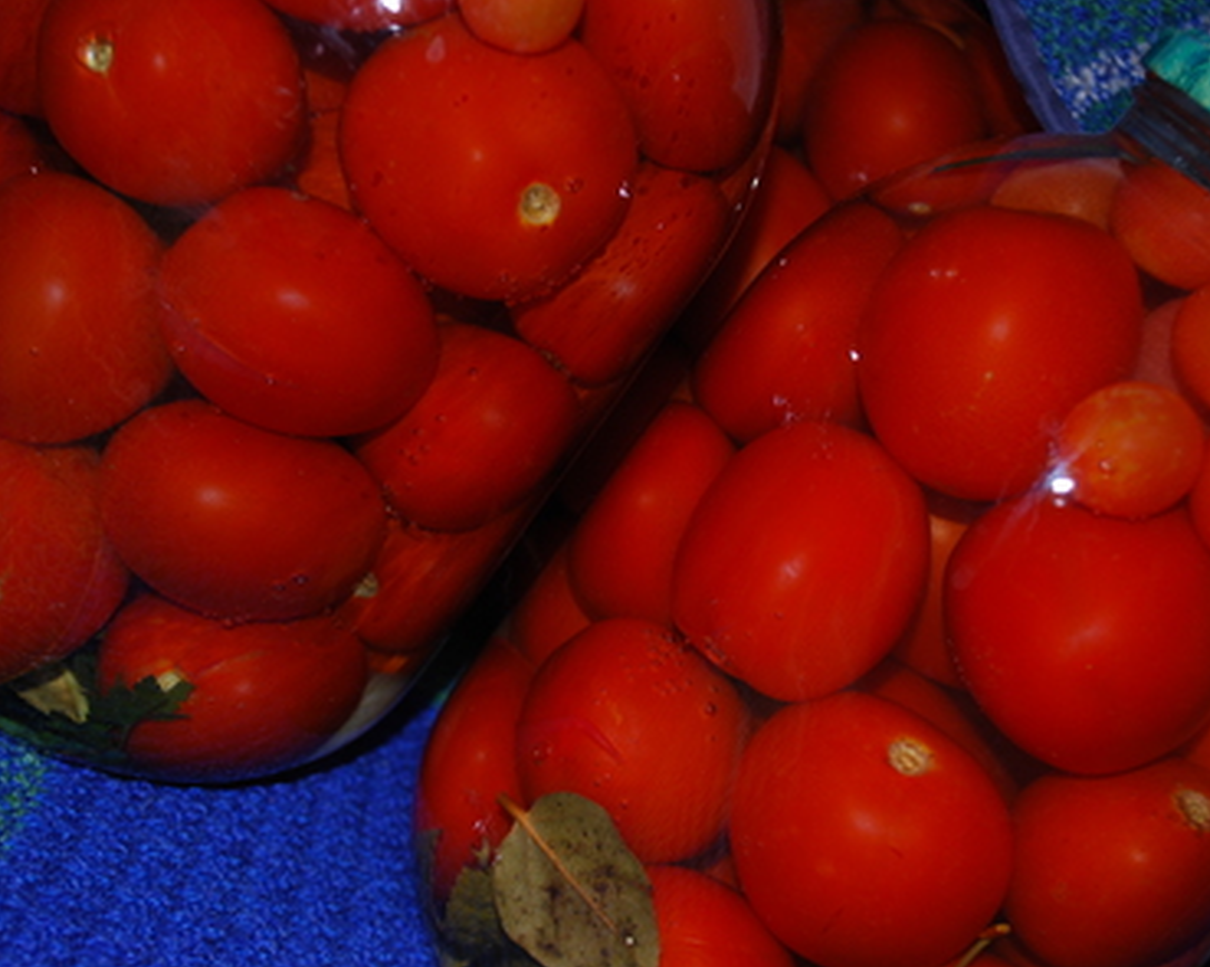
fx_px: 1969
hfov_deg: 34.1
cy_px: 475
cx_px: 656
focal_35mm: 55
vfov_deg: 27.6
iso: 200
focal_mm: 32
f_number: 5
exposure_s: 1/60
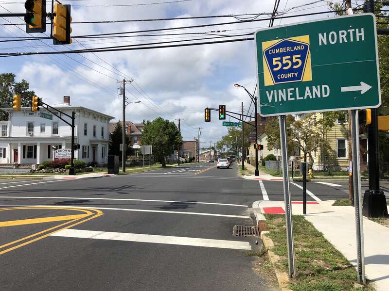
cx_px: 194
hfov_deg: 63.4
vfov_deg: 49.7
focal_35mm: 28
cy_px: 146
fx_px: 315
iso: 25
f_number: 1.8
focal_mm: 4
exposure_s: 1/3003
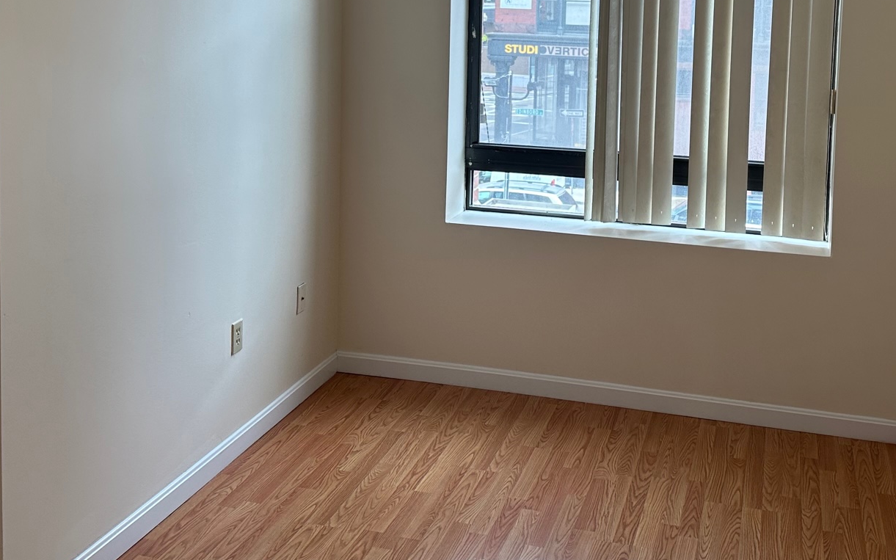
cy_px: 62
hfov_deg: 47.0
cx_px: 522
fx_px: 1026
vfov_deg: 29.4
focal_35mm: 42
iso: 100
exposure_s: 1/157
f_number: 1.78
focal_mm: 6.86
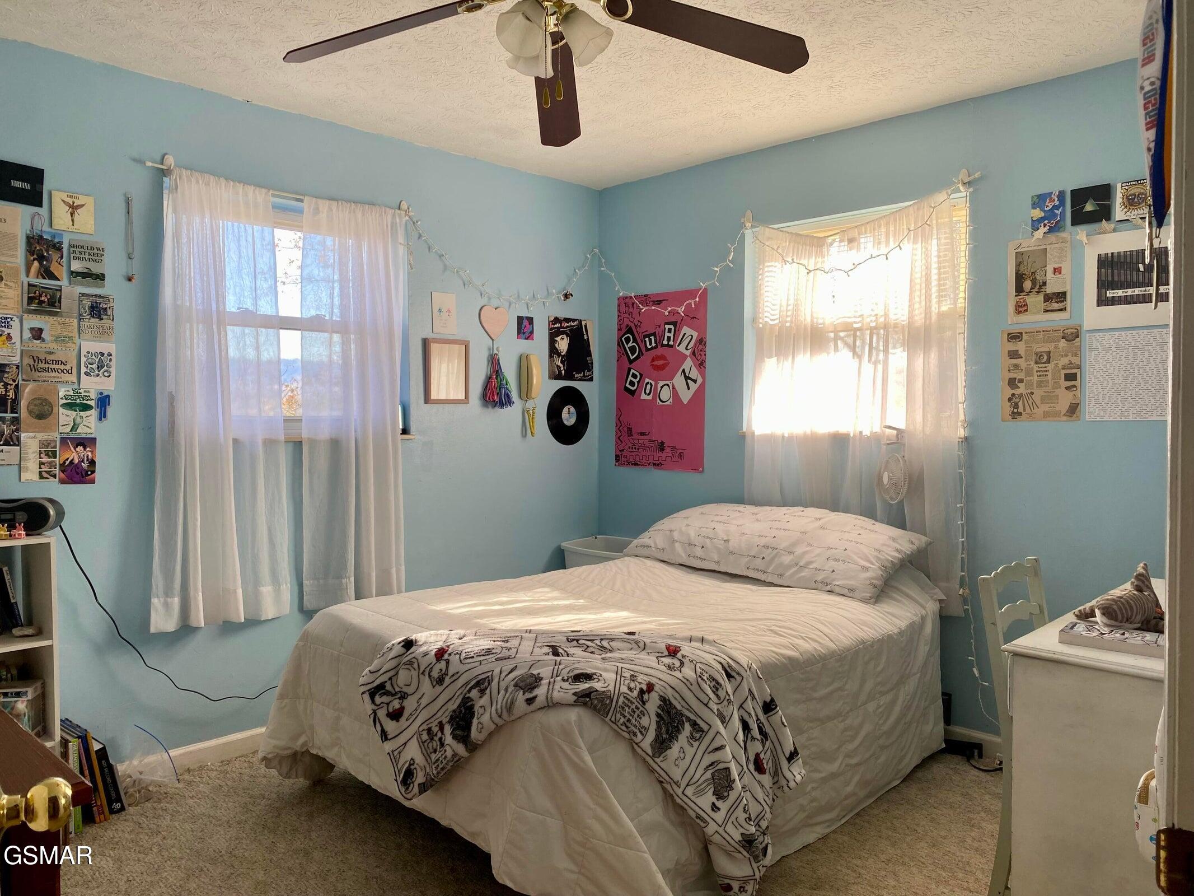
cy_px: 448
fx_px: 897
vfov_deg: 53.1
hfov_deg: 67.3
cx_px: 597
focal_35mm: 26
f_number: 1.8
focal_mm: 4.25
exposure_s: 1/121
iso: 40
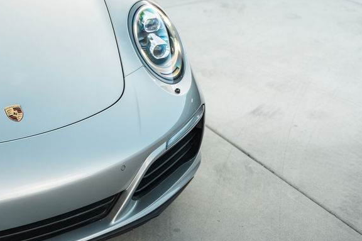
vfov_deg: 22.4
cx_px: 151
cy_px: 117
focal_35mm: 61
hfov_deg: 33.1
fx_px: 608
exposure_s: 1/250
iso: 100
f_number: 2.8
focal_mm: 45.4
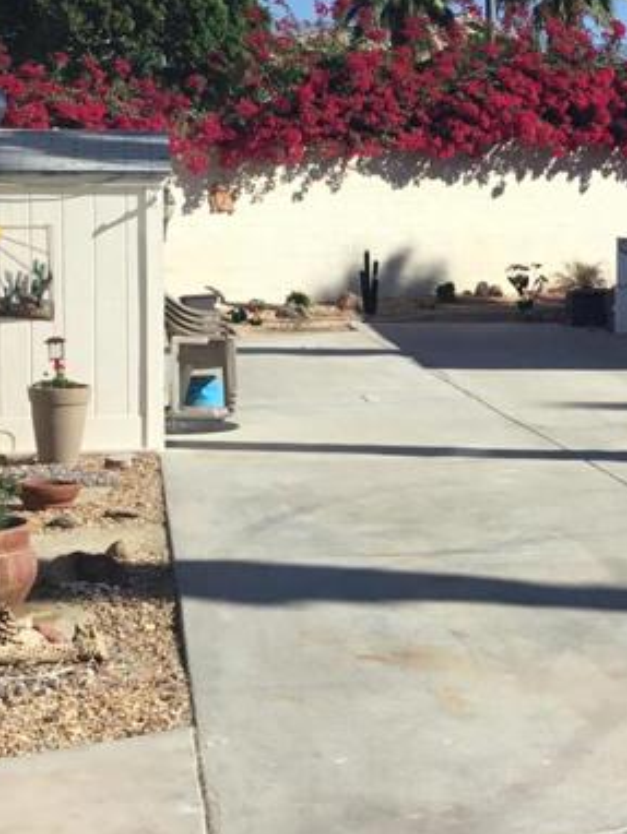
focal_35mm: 83
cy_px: 297
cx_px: 540
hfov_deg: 17.6
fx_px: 2002
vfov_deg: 23.5
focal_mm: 3.3
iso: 25
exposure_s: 1/1508
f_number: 2.4
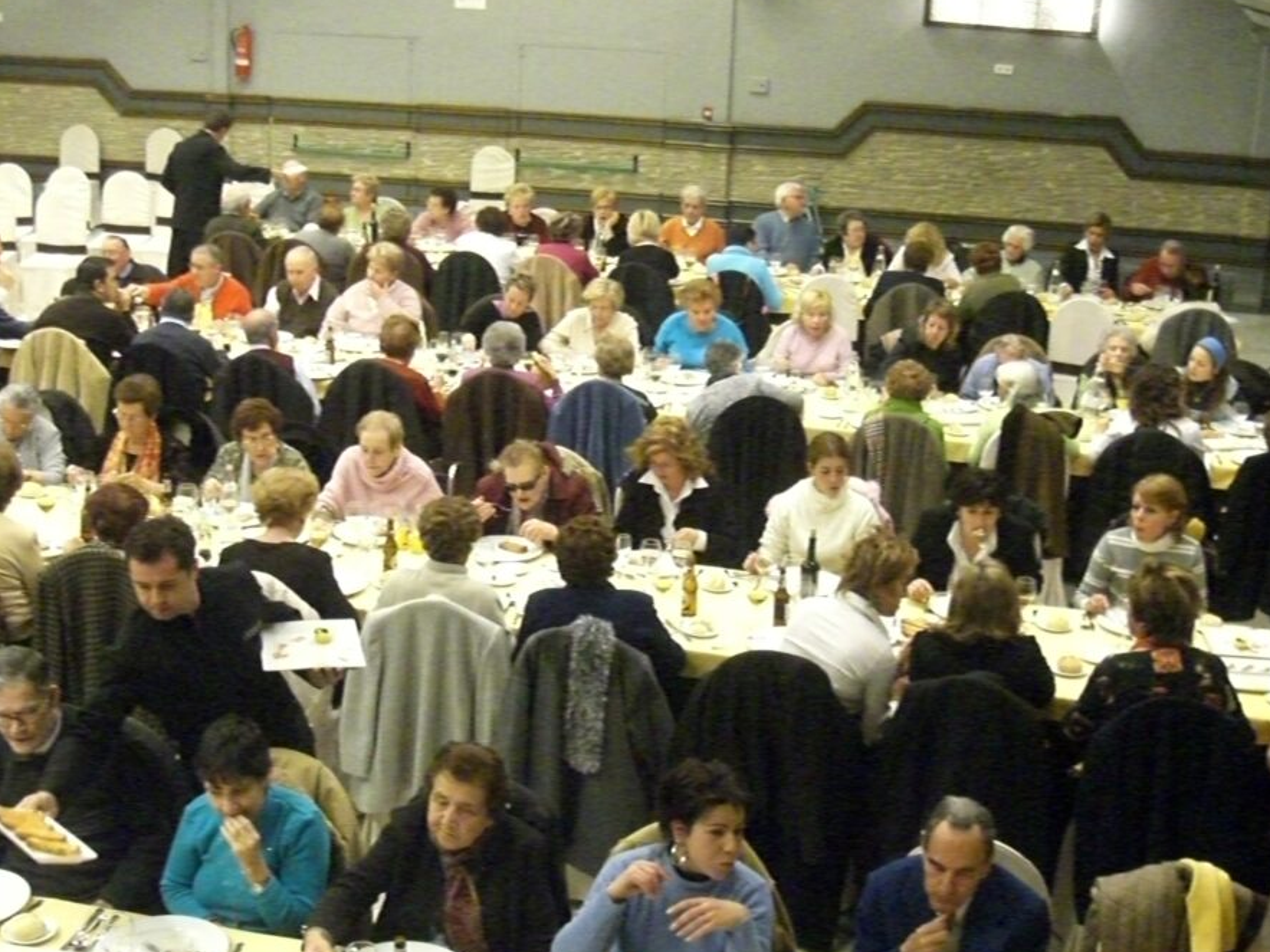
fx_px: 1834
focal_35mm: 50
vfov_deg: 29.1
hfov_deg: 38.2
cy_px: 477
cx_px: 620
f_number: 3.3
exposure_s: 1/160
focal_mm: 7.56
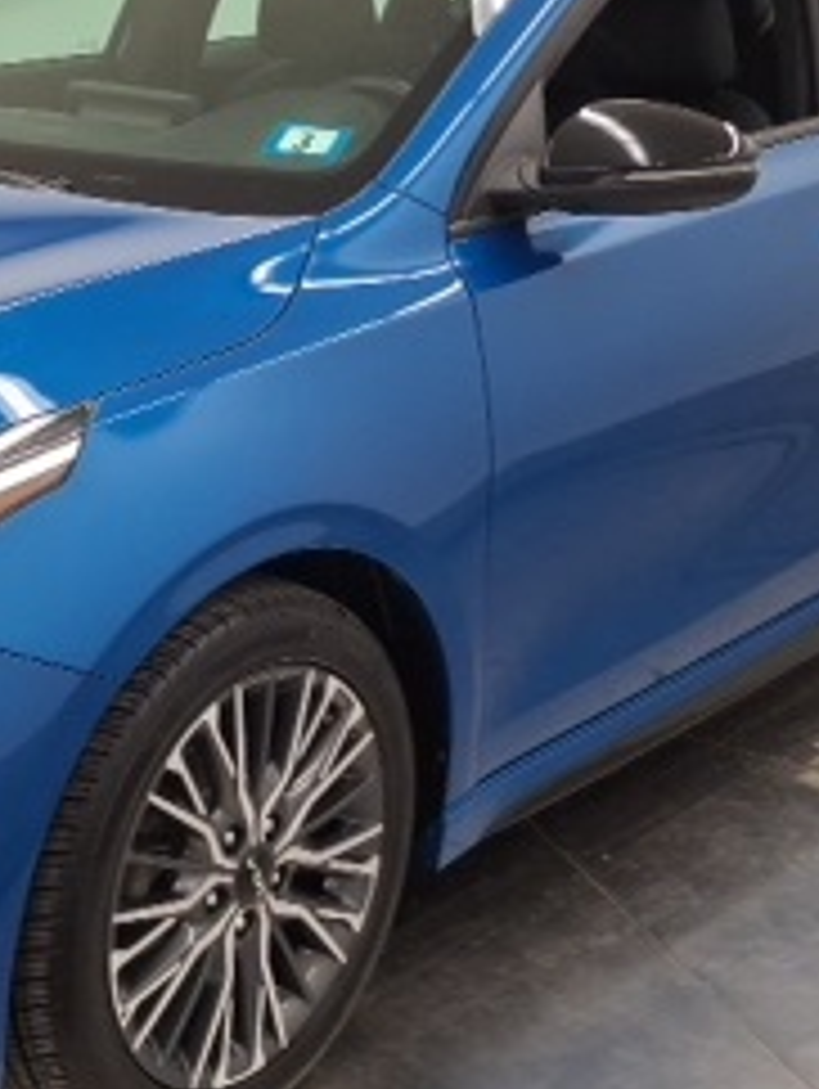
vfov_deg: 29.4
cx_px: 207
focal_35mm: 66
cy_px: 526
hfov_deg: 22.1
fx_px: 2078
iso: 173
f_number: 1.8
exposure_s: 1/120
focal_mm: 4.69
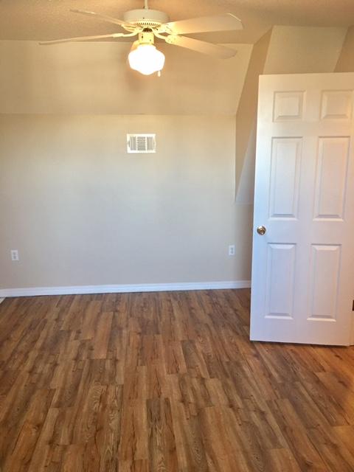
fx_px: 395
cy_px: 236
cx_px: 177
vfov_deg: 61.7
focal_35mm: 29
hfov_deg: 48.2
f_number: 2.2
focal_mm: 4.15
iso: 64
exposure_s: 1/15
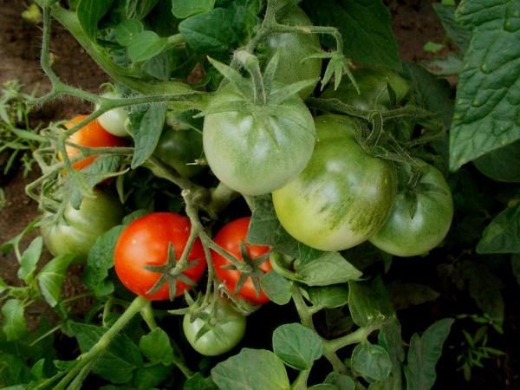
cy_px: 195
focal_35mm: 30
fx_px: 451
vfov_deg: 46.8
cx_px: 260
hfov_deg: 60.0
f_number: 3.4
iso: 200
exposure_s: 1/10
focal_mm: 5.3
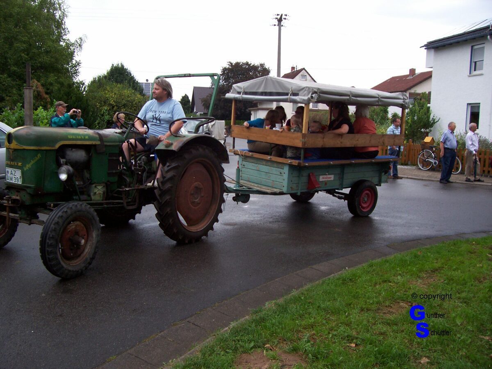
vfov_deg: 41.8
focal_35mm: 34
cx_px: 246
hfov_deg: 54.0
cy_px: 184
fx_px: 483
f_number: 2.7
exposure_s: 1/186
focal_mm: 5.6
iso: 80
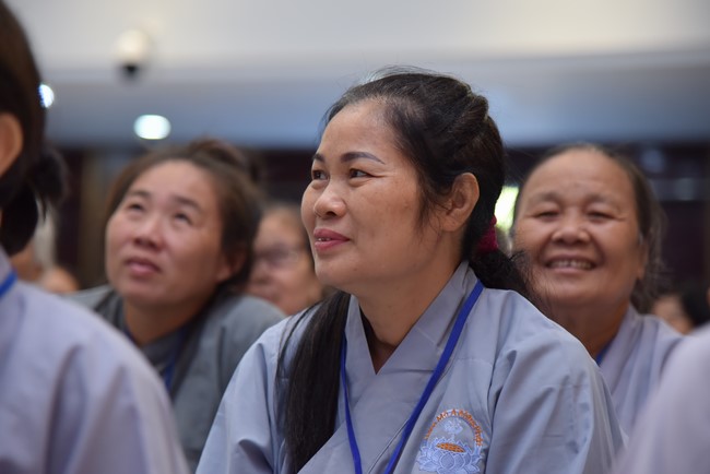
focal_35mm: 120
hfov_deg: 17.1
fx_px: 2368
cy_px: 237
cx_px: 355
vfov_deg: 11.4
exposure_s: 1/160
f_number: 4
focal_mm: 120
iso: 1250
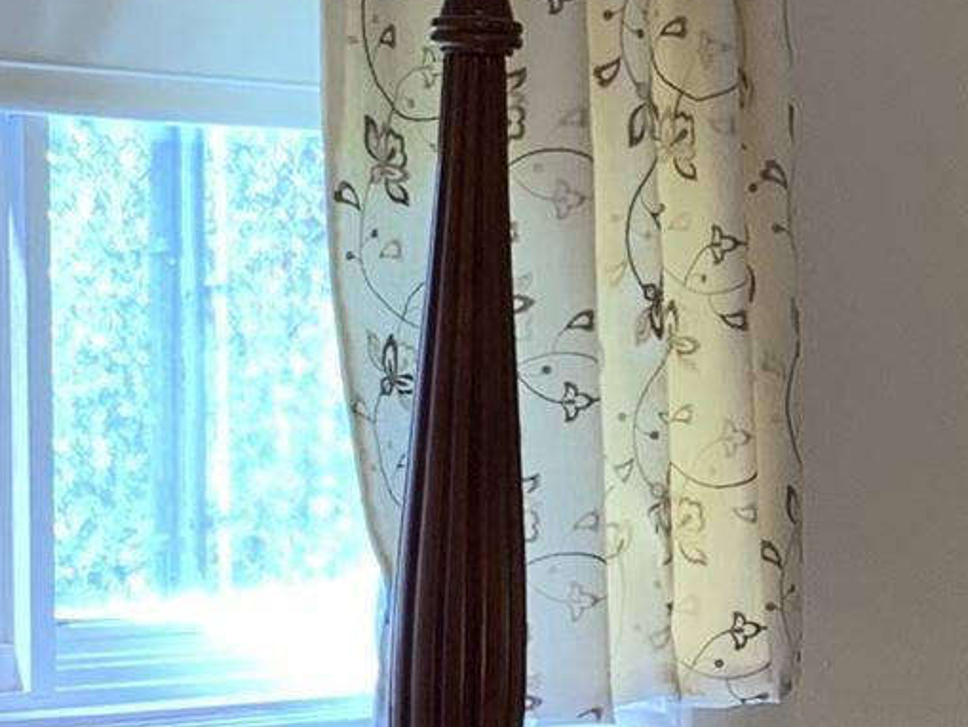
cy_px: 735
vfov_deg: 9.4
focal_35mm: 157
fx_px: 4391
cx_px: 957
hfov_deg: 12.4
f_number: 1.8
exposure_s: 1/120
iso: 80
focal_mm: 4.25
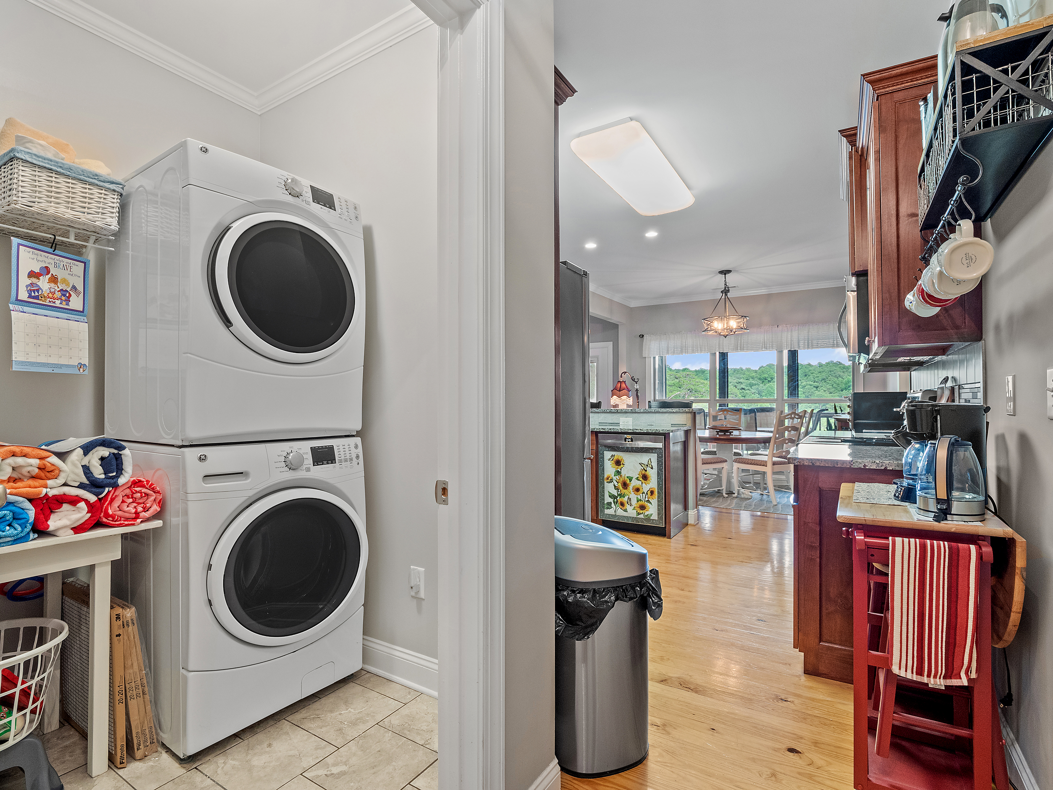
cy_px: 395
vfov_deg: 78.1
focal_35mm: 16
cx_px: 526
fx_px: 487
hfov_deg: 94.5
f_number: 5.6
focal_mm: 8
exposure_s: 1/4
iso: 400
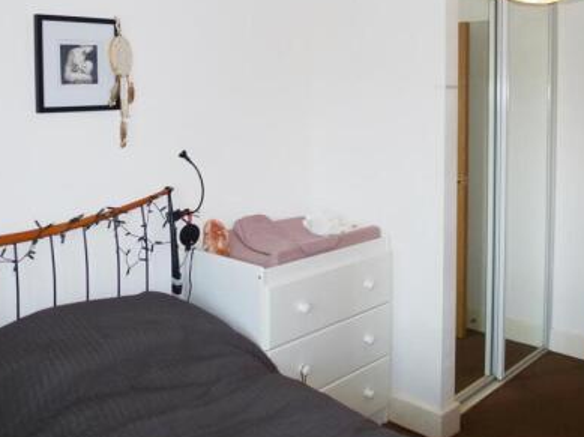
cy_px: 115
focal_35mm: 36
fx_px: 607
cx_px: 319
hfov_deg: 51.3
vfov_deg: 38.7
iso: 125
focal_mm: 4.3
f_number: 3.3
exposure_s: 1/60
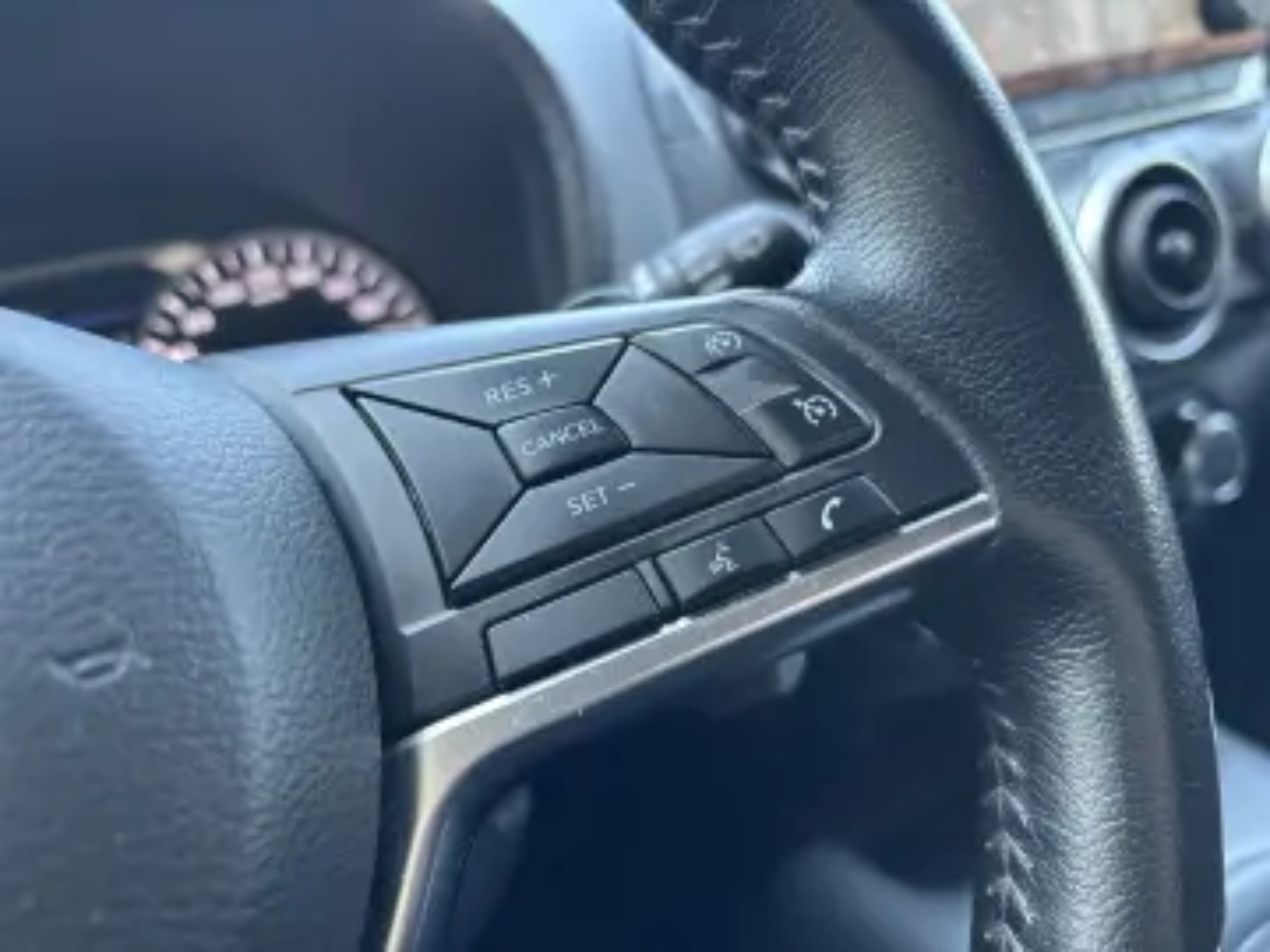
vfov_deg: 53.1
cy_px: 476
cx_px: 635
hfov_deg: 67.3
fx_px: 954
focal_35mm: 26
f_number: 1.6
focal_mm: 5.96
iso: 160
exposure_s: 1/60
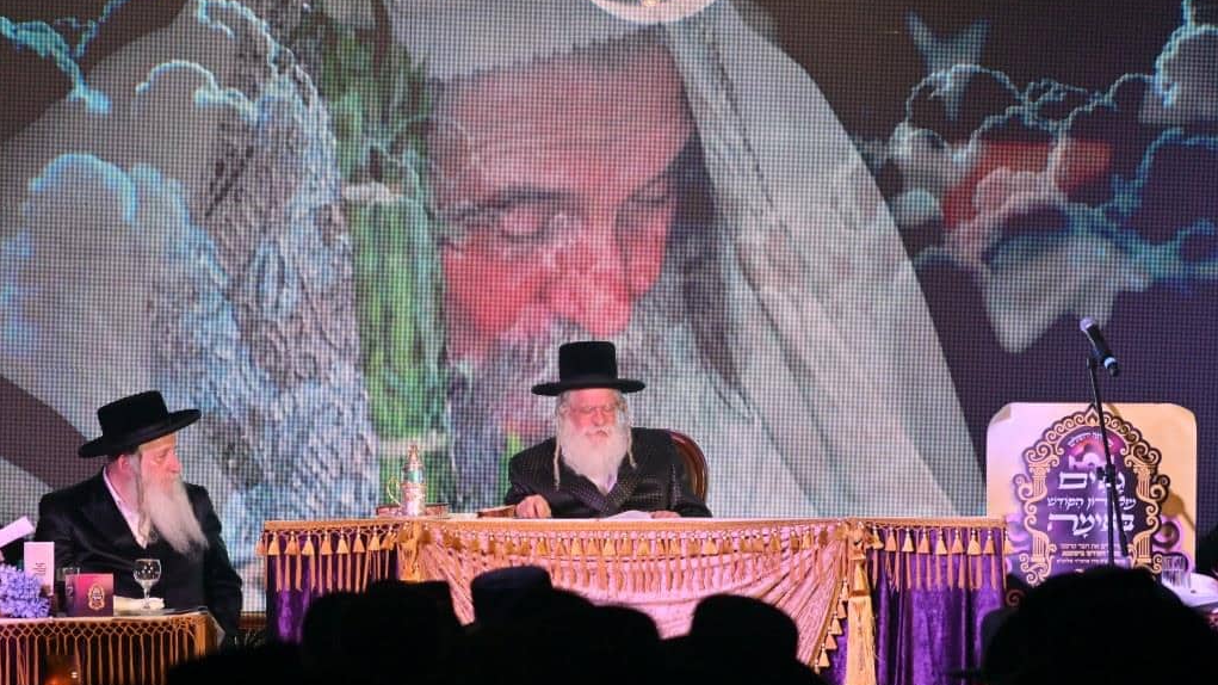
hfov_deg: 11.4
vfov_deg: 6.4
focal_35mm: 189
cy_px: 337
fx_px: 6103
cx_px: 608
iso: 400
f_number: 4
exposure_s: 1/100
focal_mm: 120
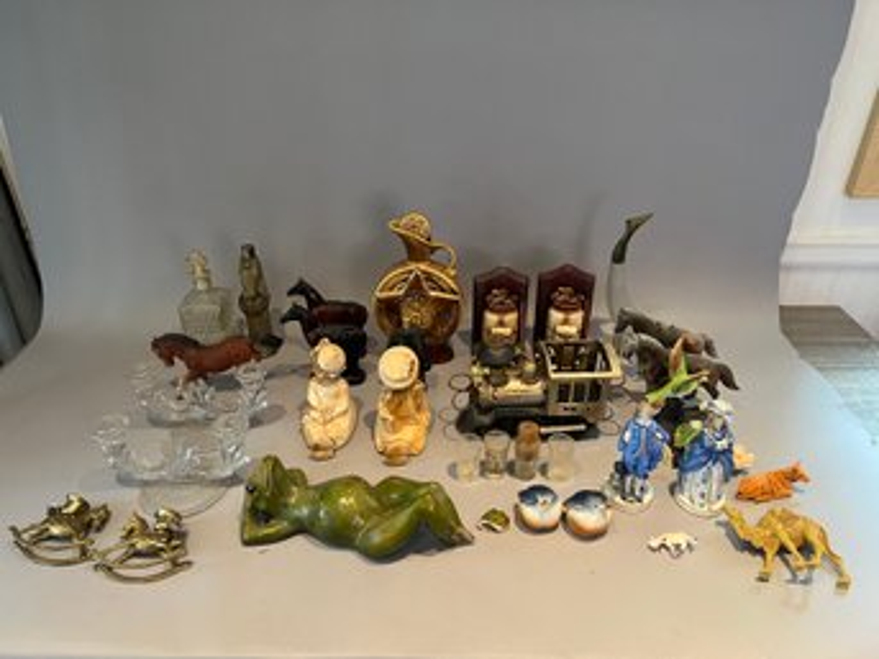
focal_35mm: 26
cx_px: 440
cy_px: 330
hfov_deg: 67.3
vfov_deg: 53.0
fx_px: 660
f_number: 1.5
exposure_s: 1/60
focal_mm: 5.7
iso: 125
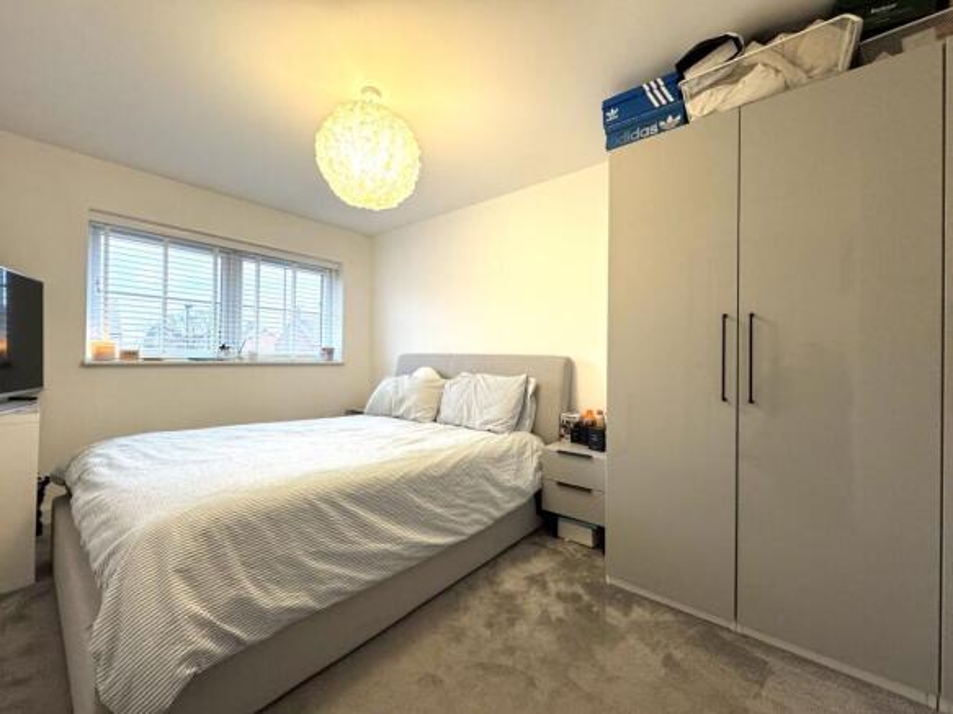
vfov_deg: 85.7
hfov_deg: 102.1
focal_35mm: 14
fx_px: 385
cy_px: 357
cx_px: 476
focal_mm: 2.22
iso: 200
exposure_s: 1/50
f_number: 2.2
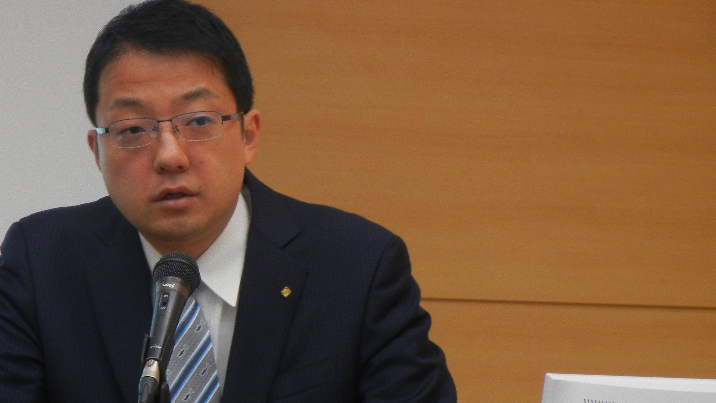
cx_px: 221
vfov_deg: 5.3
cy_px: 281
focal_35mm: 231
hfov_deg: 9.3
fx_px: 4385
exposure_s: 1/20.6
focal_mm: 27.4
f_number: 4.6
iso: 400
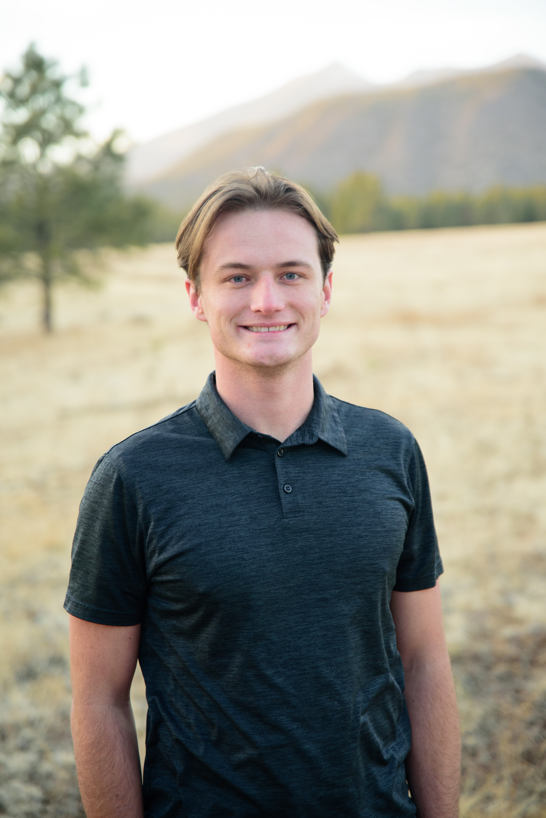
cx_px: 273
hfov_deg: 19.5
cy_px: 409
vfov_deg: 28.8
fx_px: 1591
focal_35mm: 70
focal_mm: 70
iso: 400
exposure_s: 1/100
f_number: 2.8
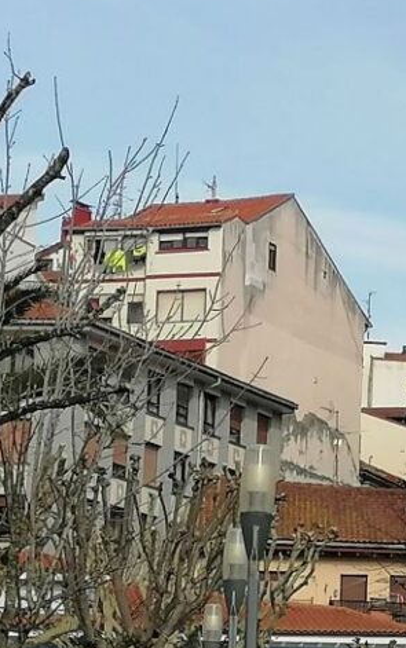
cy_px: 376
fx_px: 2687
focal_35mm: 152
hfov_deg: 8.1
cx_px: 895
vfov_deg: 13.8
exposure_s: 1/1451
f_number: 1.8
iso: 50
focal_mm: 4.75
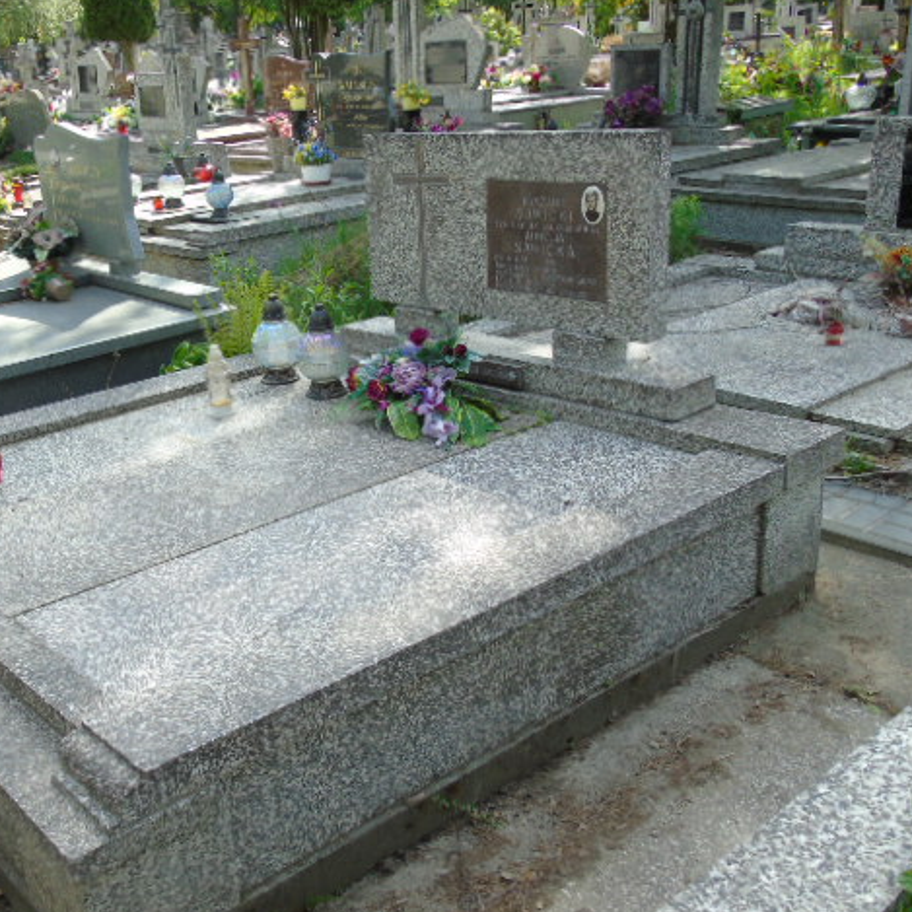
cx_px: 315
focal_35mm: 35
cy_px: 457
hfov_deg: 46.6
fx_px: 1043
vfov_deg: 47.2
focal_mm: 5.2
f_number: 3.6
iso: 80
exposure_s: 1/200
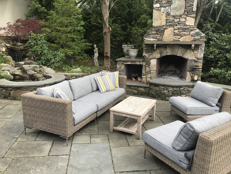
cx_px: 116
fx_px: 187
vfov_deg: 49.7
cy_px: 87
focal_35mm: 28
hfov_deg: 63.4
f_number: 1.8
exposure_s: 1/433
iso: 20
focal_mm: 3.99
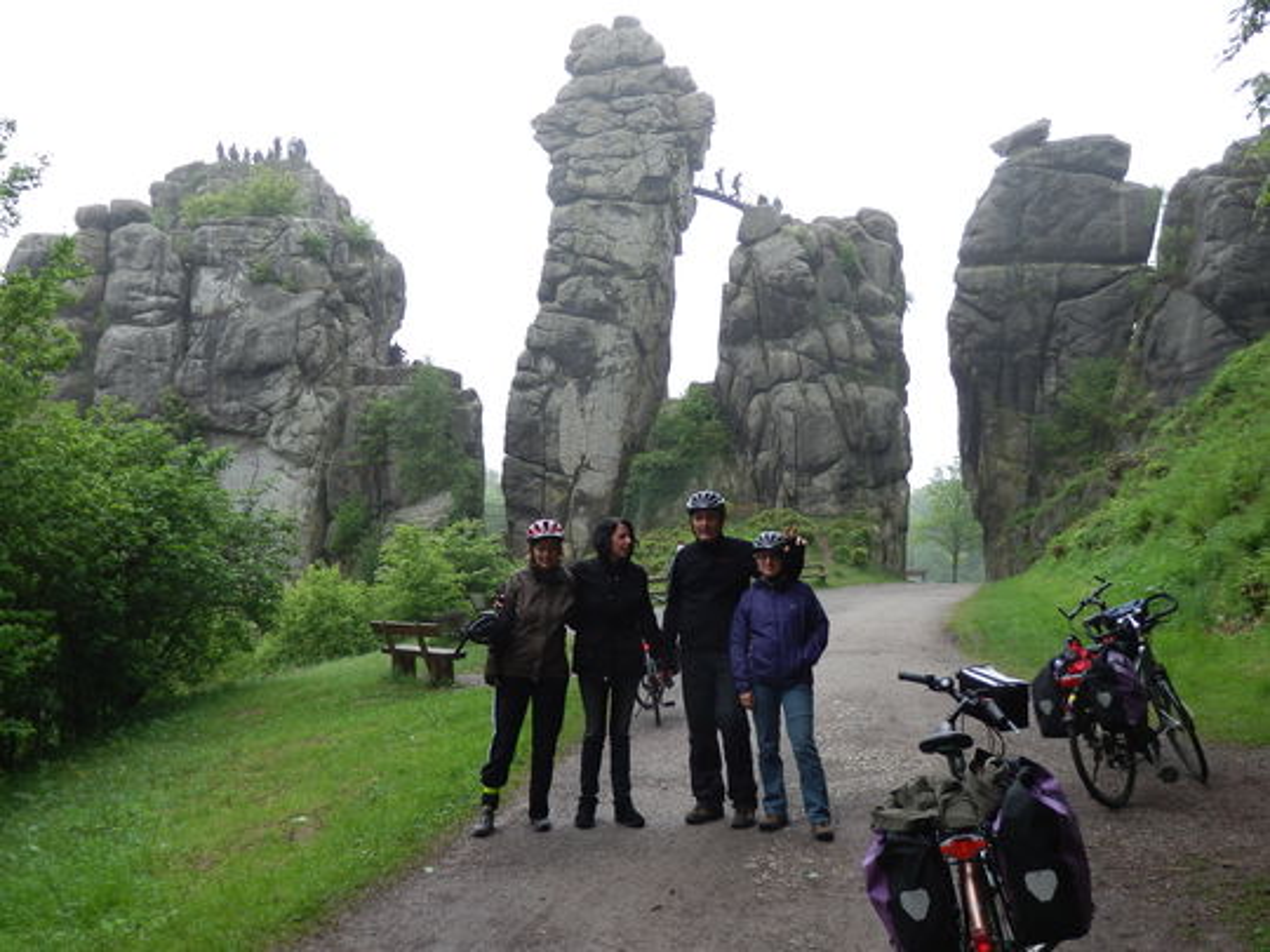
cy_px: 476
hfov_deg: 55.4
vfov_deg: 42.9
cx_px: 635
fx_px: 1211
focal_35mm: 33
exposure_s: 1/80
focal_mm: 6
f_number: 3.4
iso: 80
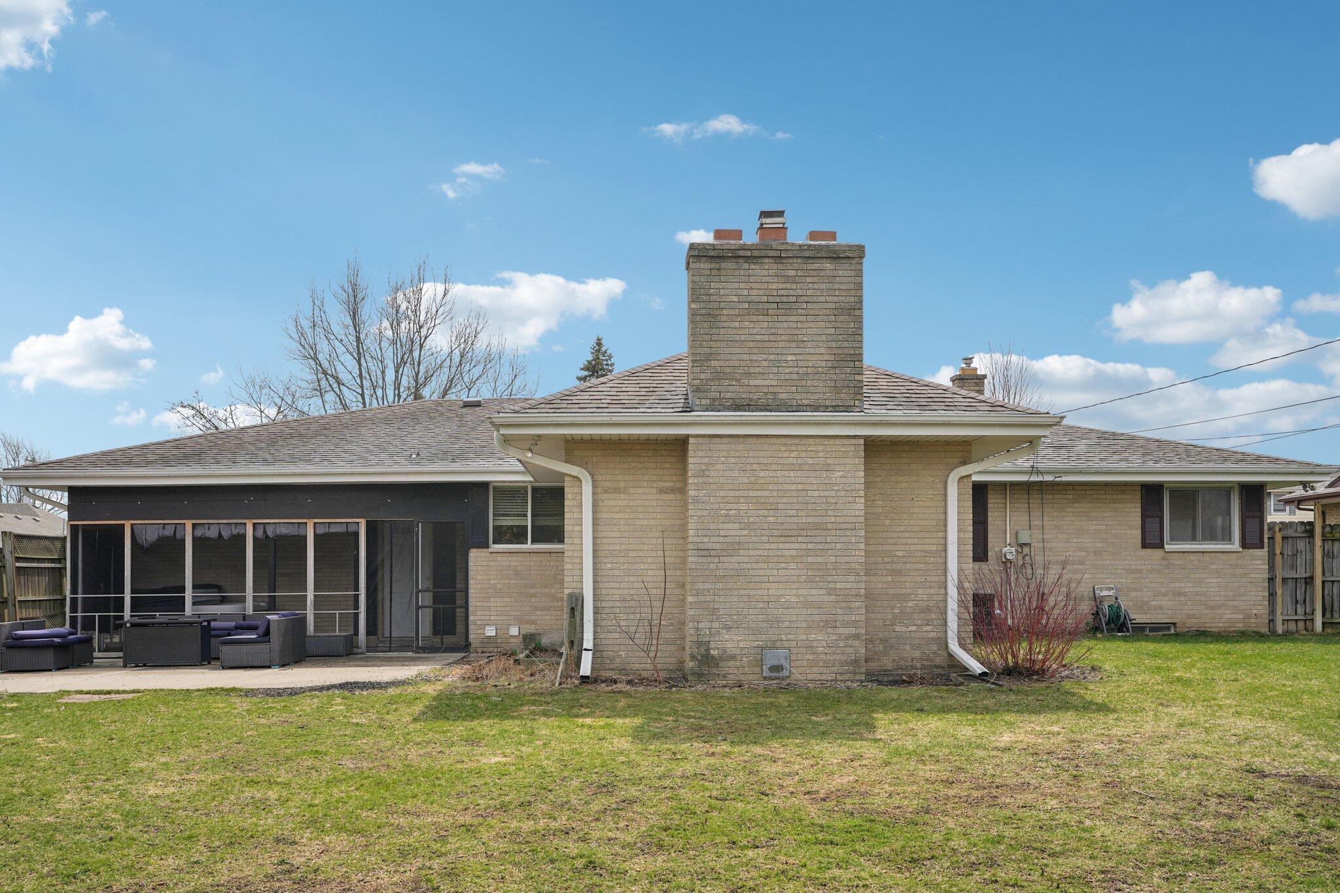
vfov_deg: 41.1
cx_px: 670
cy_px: 446
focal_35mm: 32
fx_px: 1191
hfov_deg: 58.7
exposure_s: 1/500
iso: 100
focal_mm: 32
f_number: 8
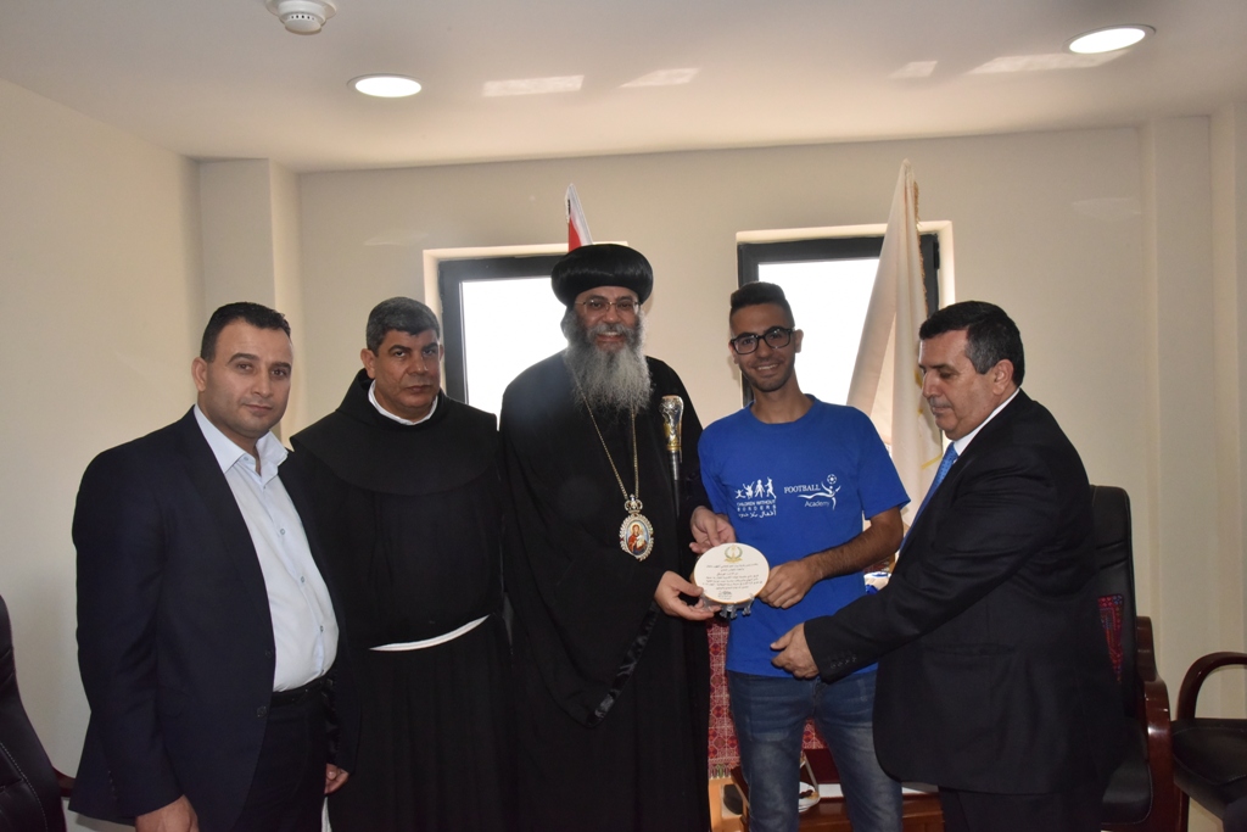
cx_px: 624
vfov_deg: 43.6
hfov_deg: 61.9
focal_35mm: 30
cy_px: 416
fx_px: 1039
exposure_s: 1/250
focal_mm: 30
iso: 3200
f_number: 16
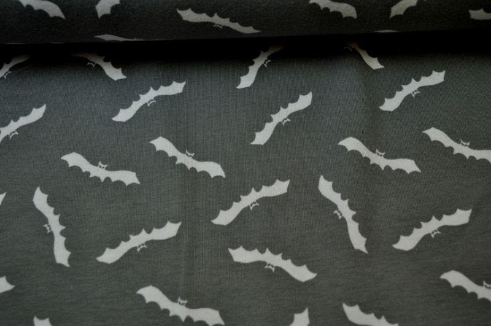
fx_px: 776
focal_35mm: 57
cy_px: 163
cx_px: 246
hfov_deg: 35.1
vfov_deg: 23.7
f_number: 5.6
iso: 400
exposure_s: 1/125
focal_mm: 38
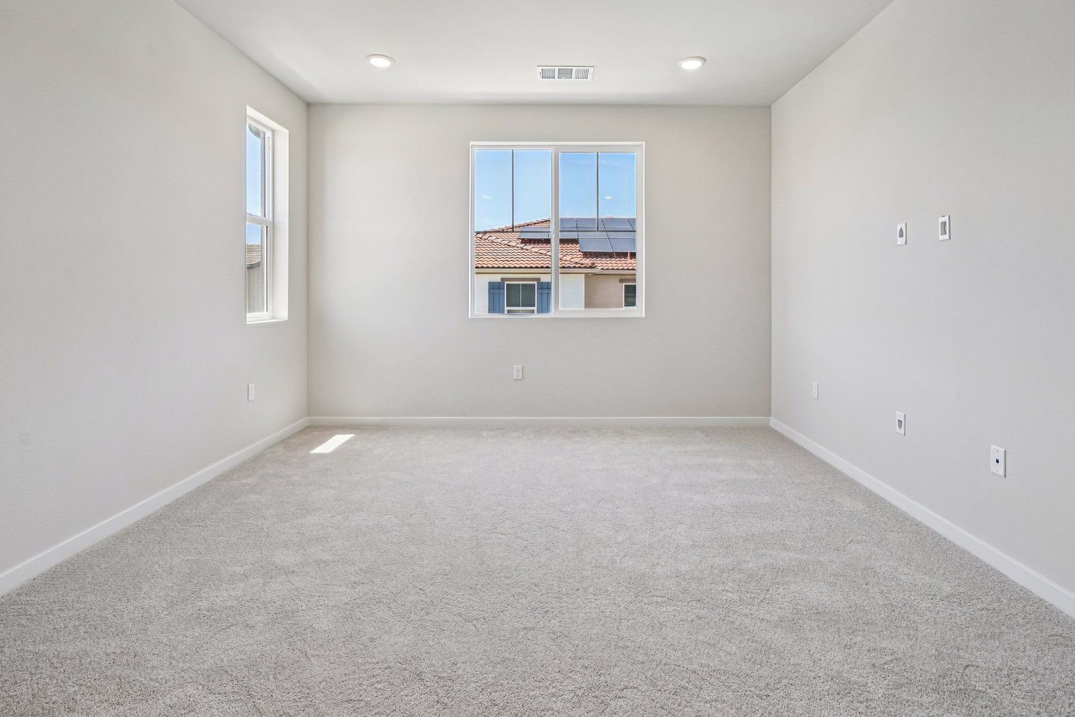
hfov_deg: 93.2
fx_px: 508
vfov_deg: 70.0
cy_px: 301
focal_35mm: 17
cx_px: 564
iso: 160
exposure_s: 1/30
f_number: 8
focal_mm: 13
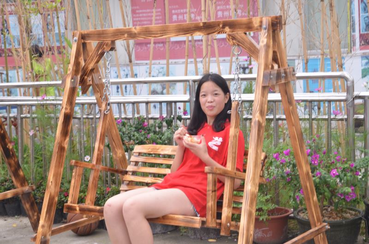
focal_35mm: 75
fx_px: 767
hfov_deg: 27.1
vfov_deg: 18.1
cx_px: 184
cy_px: 122
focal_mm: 50
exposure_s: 1/125
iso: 400
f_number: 5.6
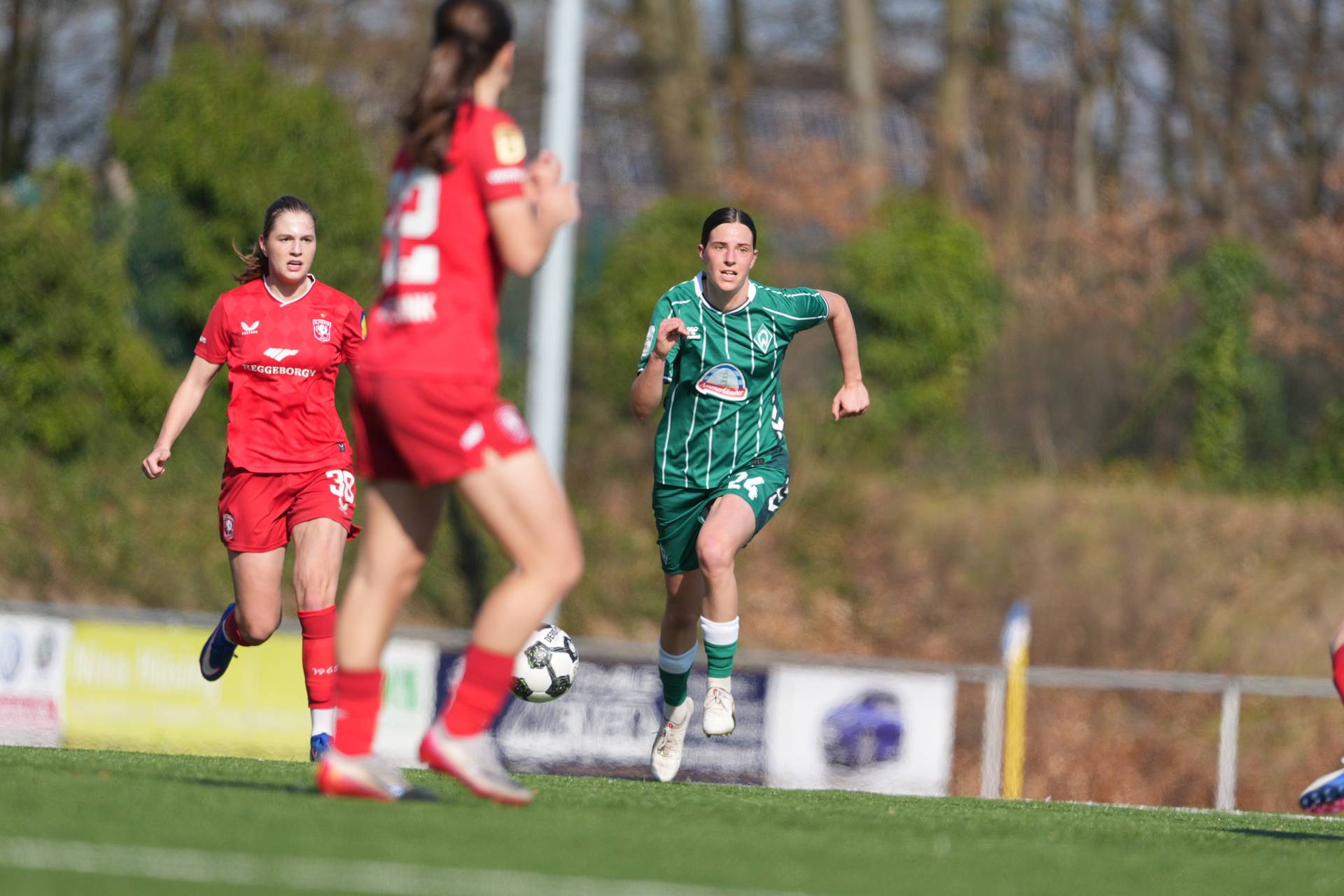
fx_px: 16799
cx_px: 672
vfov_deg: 3.1
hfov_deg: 4.6
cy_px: 448
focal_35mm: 450
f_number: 2.8
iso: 320
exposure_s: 1/5000
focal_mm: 300
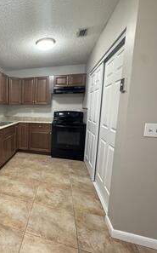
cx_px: 12
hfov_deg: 51.5
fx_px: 137
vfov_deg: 85.1
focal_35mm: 20
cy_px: 126
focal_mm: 2.22
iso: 500
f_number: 2.2
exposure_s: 1/60
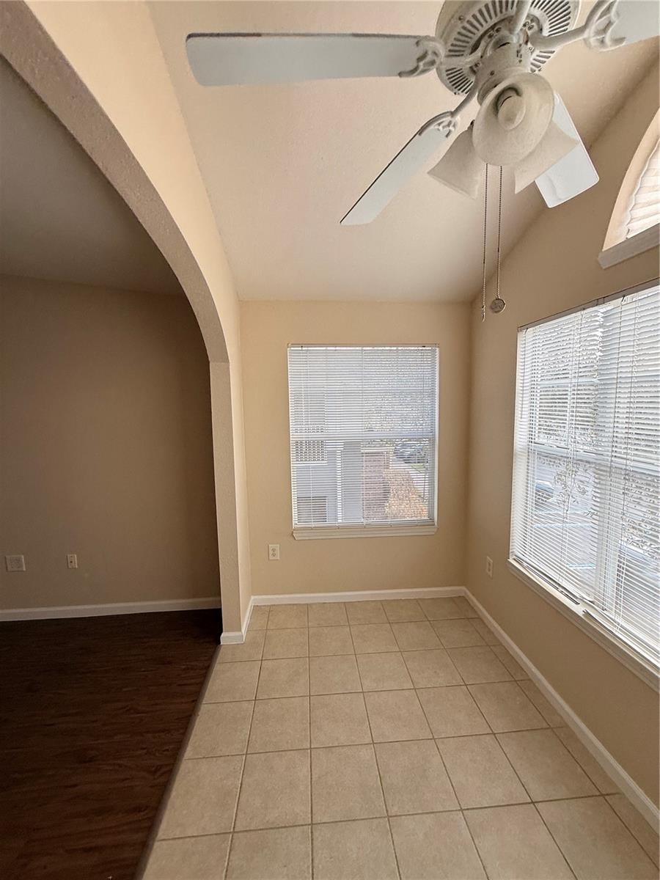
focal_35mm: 14
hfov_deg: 85.7
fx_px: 356
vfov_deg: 102.1
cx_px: 330
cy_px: 440
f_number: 2.2
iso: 80
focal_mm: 2.22
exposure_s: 1/99
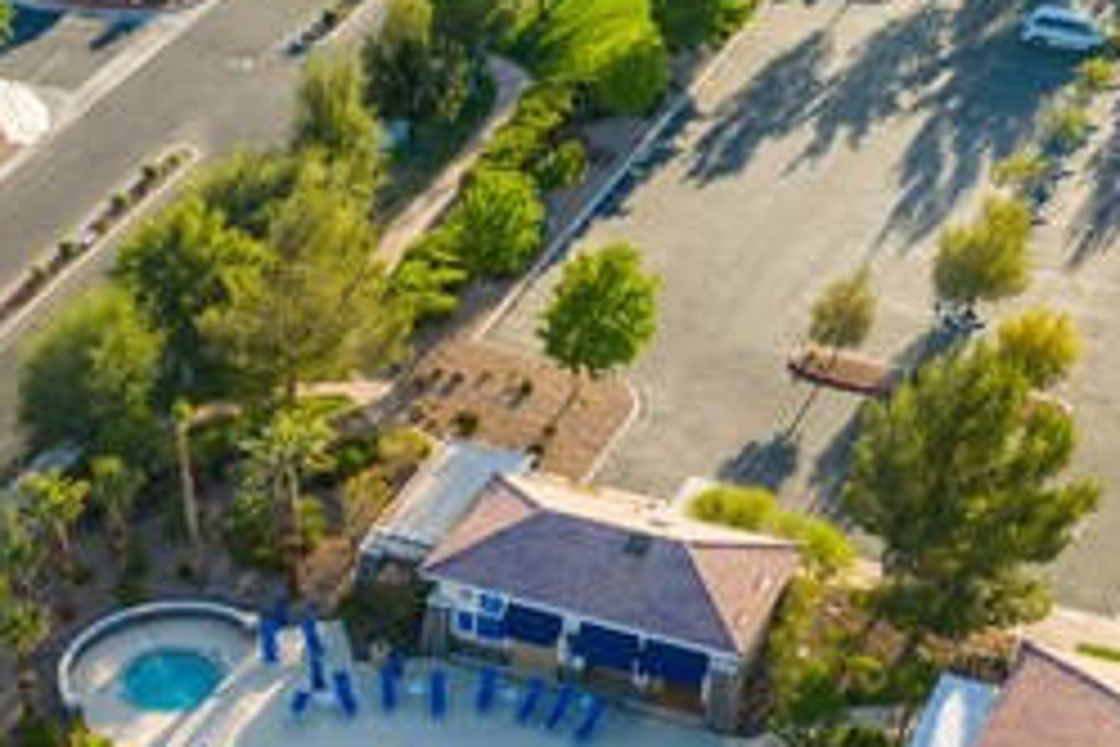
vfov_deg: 17.9
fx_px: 2240
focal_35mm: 72
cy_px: 932
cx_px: 306
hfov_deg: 27.8
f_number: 3.5
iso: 100
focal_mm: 10.26
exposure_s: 1/60
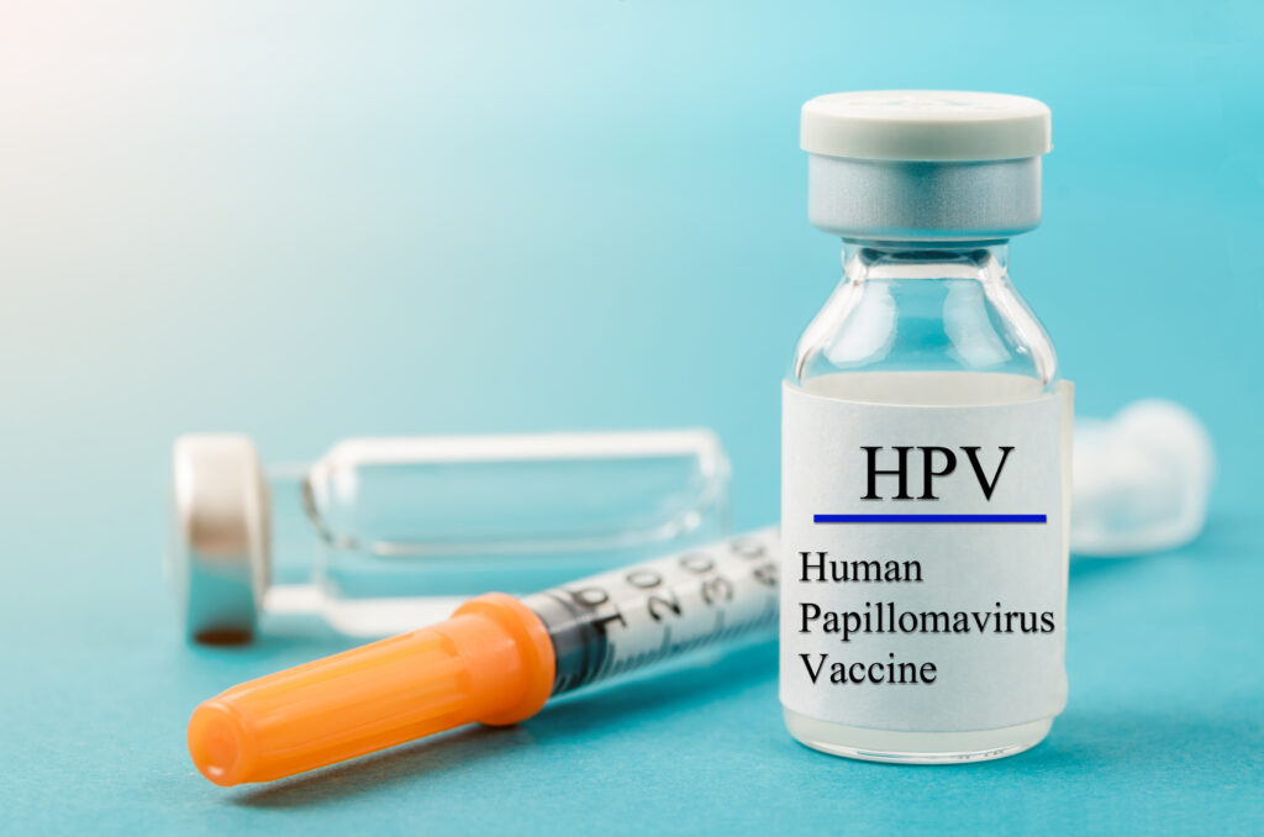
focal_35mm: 90
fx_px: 3153
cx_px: 632
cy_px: 418
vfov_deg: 15.1
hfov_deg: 22.7
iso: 100
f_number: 11
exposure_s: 1/100
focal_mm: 60
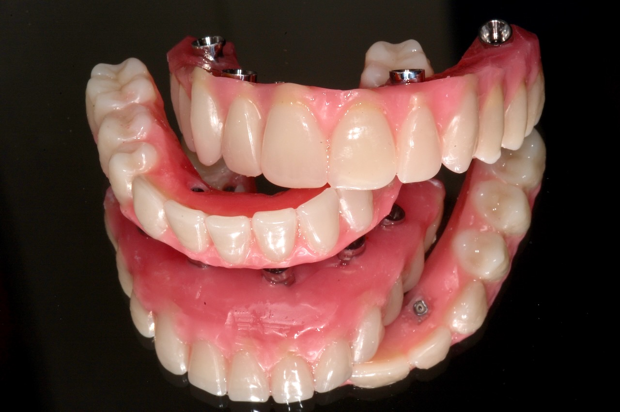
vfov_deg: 8.7
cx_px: 310
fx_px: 2711
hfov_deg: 13.0
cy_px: 206
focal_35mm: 158
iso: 200
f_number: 32
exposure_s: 1/60
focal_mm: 105
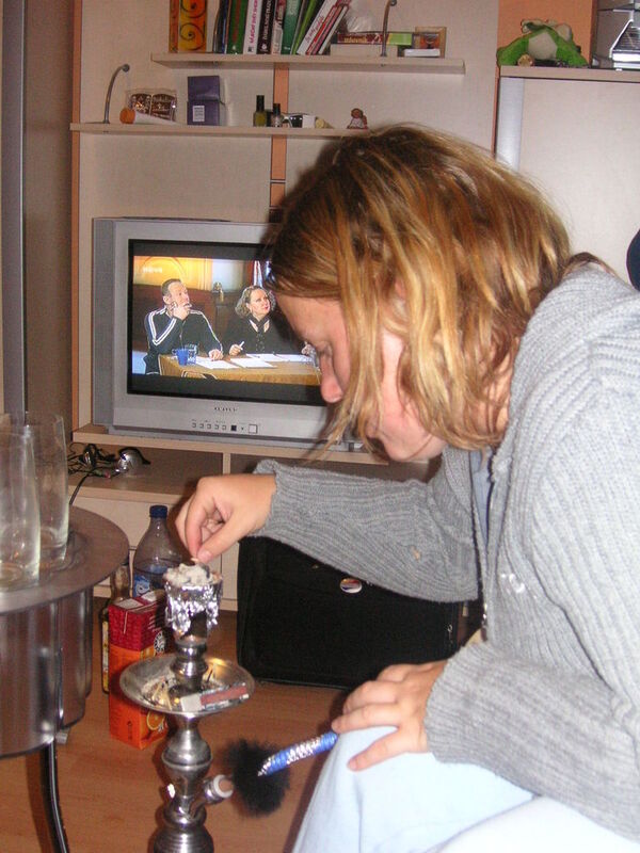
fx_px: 1085
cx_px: 320
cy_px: 426
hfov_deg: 32.9
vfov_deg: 42.9
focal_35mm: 44
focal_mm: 7.3
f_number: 3.1
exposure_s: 1/45
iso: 160
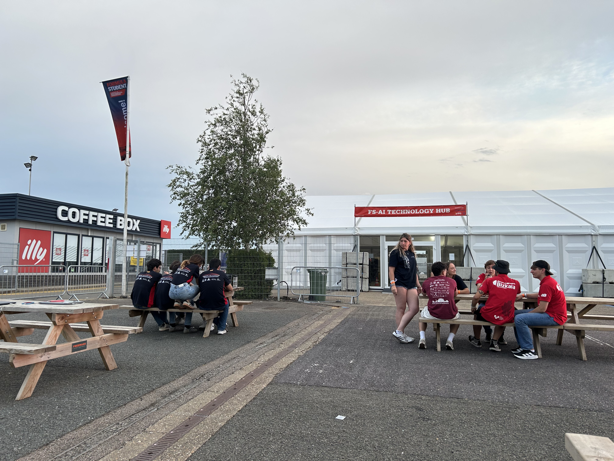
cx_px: 307
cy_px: 230
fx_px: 461
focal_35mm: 26
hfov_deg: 67.3
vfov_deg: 53.1
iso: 32
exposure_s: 1/137
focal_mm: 5.7
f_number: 1.5
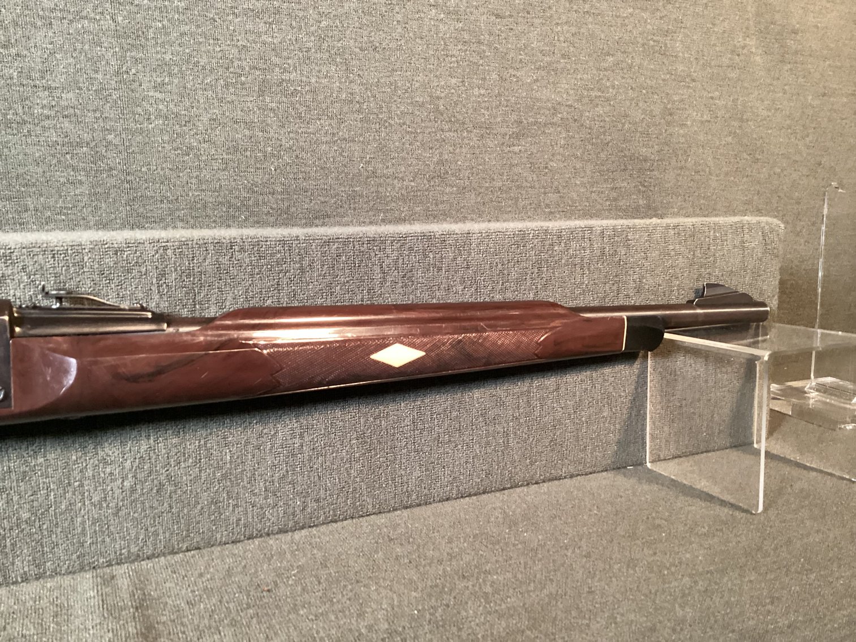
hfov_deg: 58.3
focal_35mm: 31
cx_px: 428
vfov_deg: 45.4
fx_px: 767
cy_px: 321
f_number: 2.4
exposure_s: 1/33
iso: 400
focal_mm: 3.3
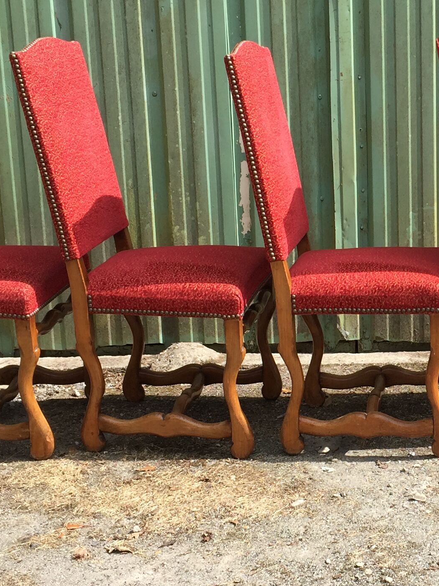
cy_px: 299
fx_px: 1150
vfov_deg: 28.6
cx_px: 456
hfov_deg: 20.8
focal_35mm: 68
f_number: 2.2
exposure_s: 1/791
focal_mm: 4.15
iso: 32
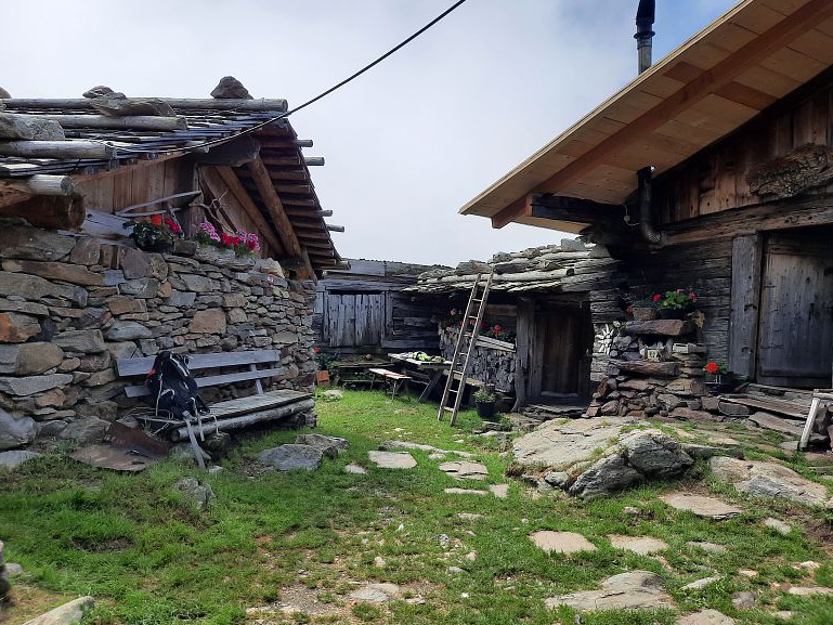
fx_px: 626
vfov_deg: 53.1
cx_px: 412
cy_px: 314
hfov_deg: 67.3
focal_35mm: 26
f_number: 2
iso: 32
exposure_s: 1/961
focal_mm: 4.6
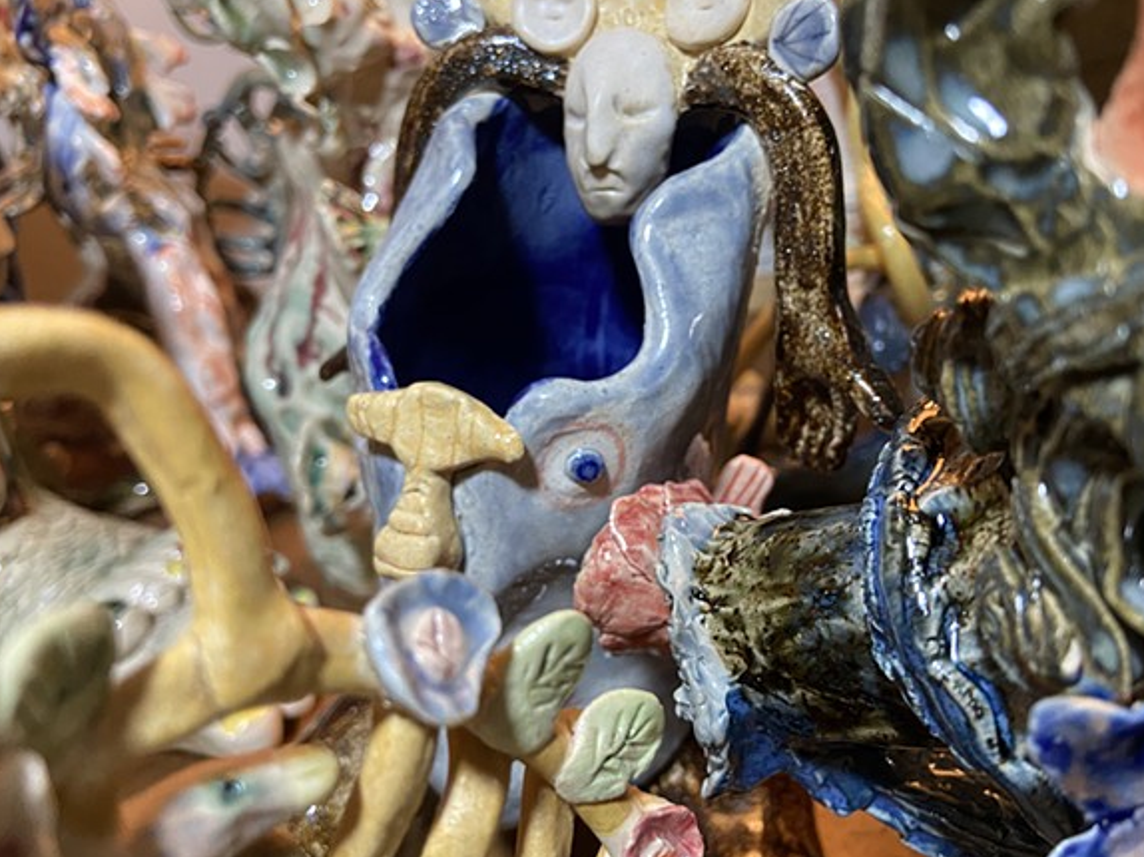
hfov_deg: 61.6
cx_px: 624
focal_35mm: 29
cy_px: 454
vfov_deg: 48.2
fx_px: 958
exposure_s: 1/60
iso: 320
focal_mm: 4.2
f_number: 1.8
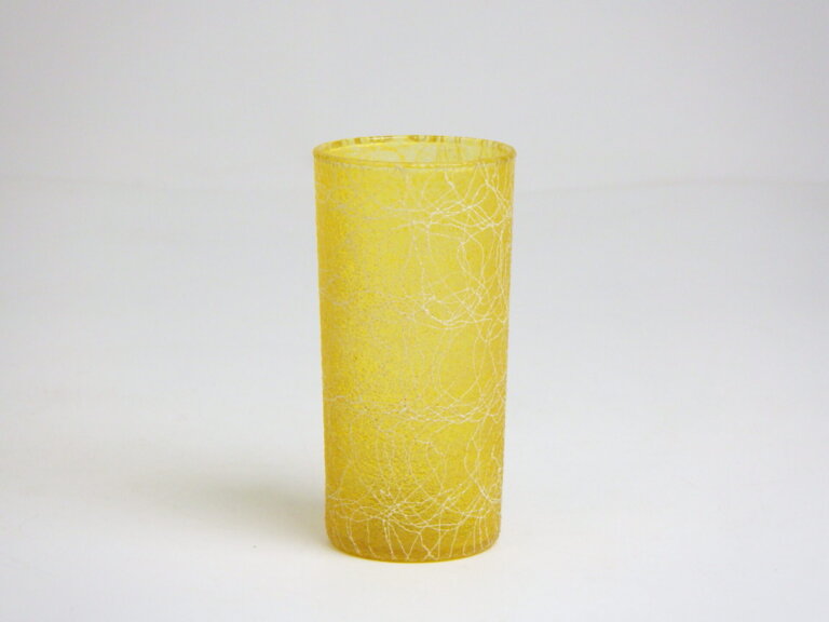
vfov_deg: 12.9
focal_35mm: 115
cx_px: 414
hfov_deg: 17.1
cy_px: 311
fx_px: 2754
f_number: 5.2
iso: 125
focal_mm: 20.6
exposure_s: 1/40
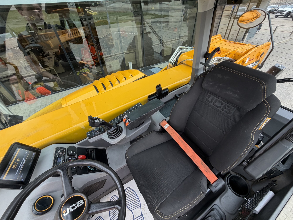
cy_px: 110
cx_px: 146
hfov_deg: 102.1
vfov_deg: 85.7
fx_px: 119
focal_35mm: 14
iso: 80
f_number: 2.2
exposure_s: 1/121
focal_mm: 2.22
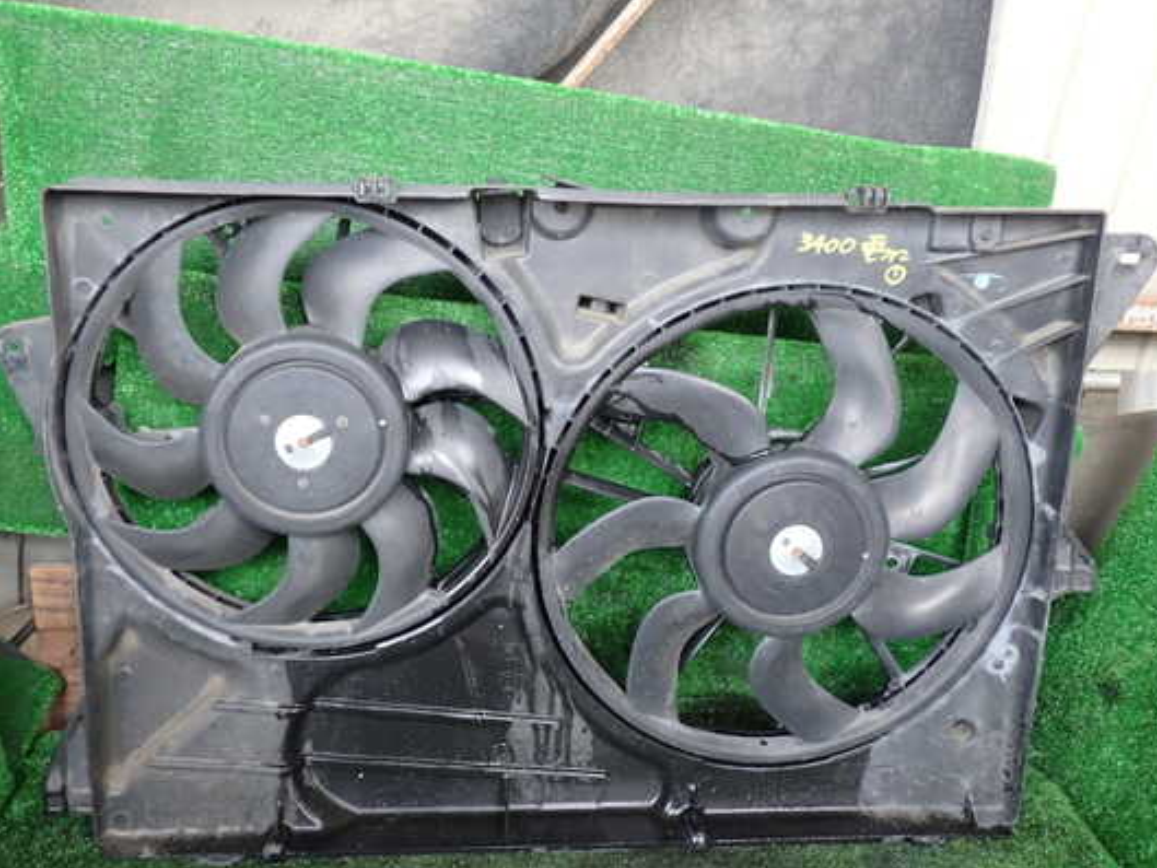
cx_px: 549
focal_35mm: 34
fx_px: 1137
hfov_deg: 53.9
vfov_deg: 41.8
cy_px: 435
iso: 160
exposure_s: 1/60
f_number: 2.3
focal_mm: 5.4
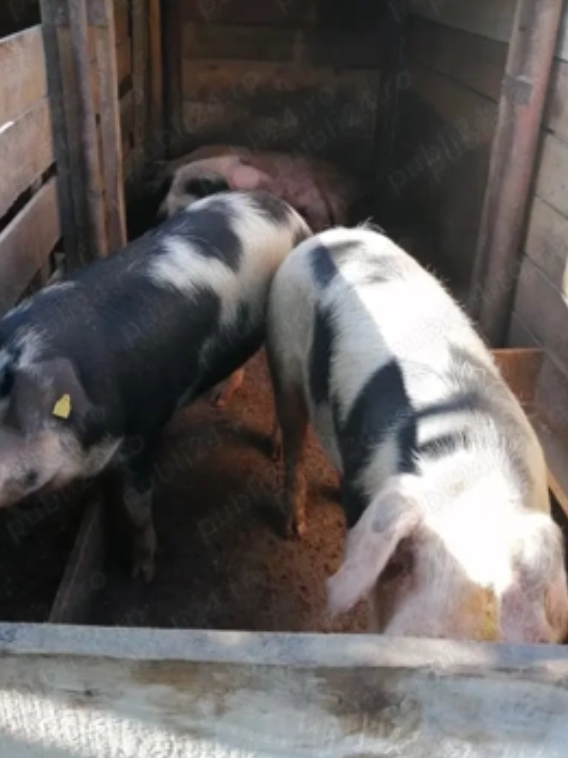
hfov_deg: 45.4
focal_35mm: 31
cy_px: 325
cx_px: 266
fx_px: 678
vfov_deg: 58.1
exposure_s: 1/100
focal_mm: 3.62
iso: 64
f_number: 1.8
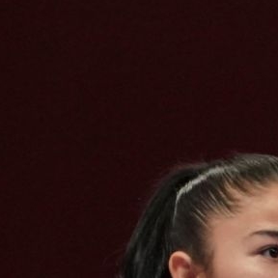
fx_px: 16091
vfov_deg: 1.0
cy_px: 482
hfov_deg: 1.0
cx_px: 551
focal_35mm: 1771
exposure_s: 1/1000
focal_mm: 223
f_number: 4
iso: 3200
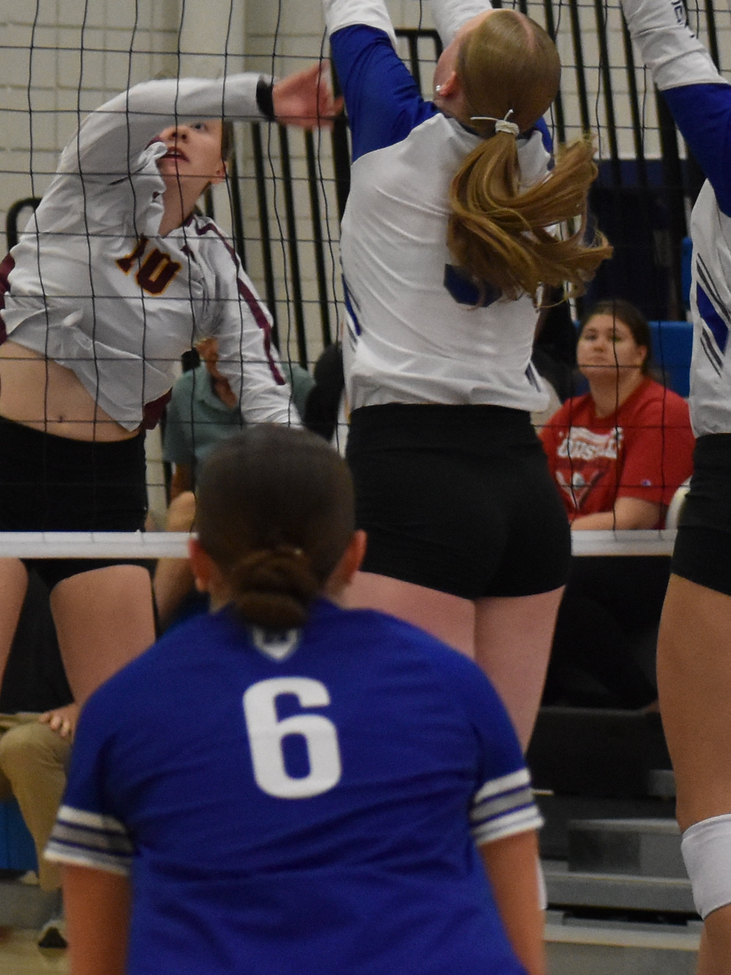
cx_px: 245
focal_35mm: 442
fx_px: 12445
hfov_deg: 3.4
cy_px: 99
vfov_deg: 4.5
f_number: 4.8
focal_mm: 86
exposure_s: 1/250
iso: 2000
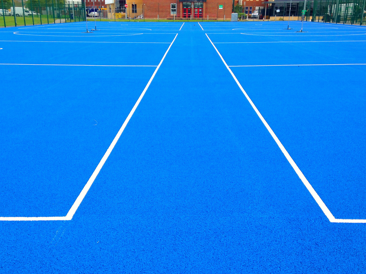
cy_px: 148
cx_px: 184
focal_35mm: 40
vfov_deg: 35.9
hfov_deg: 46.8
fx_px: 423
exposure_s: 1/463
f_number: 2.4
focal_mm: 4.12
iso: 50
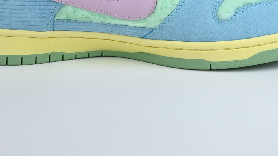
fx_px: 582
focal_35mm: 79
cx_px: 134
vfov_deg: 14.3
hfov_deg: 26.8
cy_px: -79
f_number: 18
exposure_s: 1/125
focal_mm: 29
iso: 500
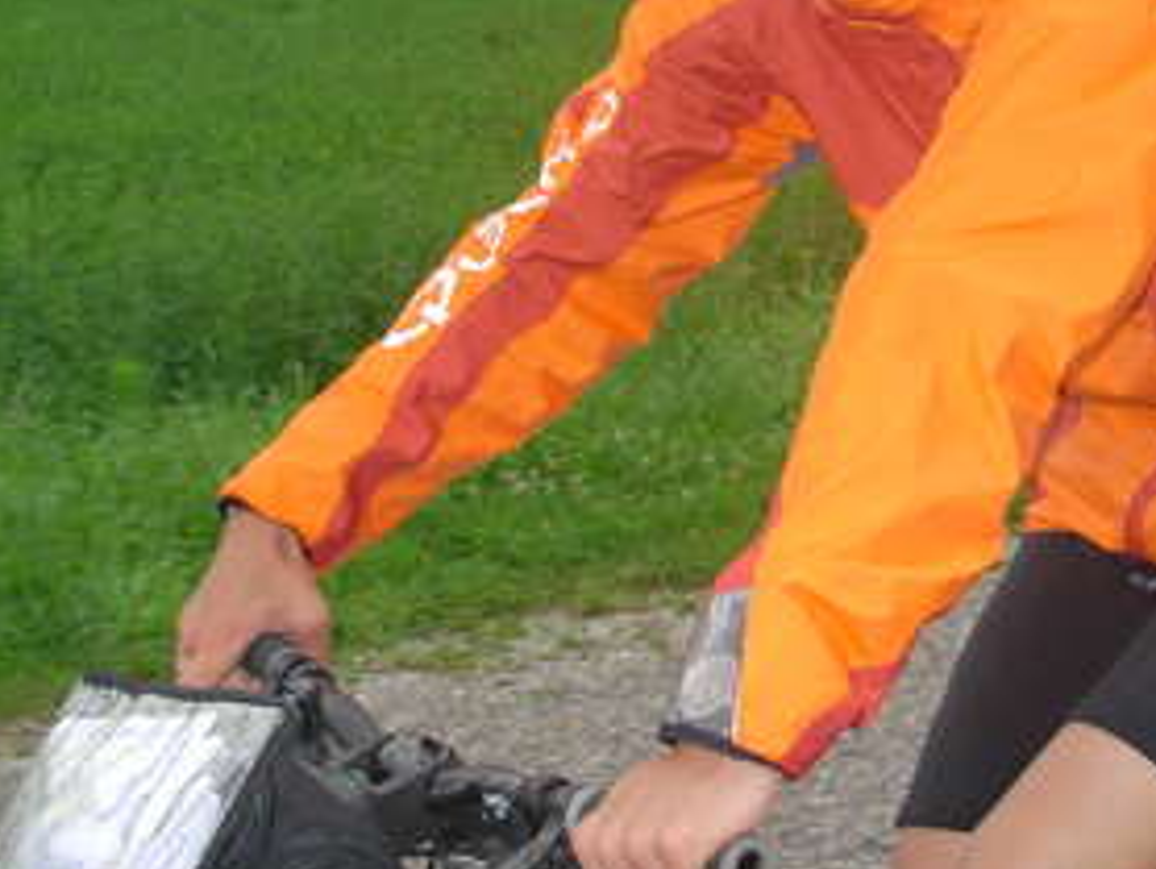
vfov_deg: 17.9
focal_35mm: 82
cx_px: 765
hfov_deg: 23.7
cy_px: 166
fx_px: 2741
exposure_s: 1/322
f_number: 2.9
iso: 79
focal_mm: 6.3
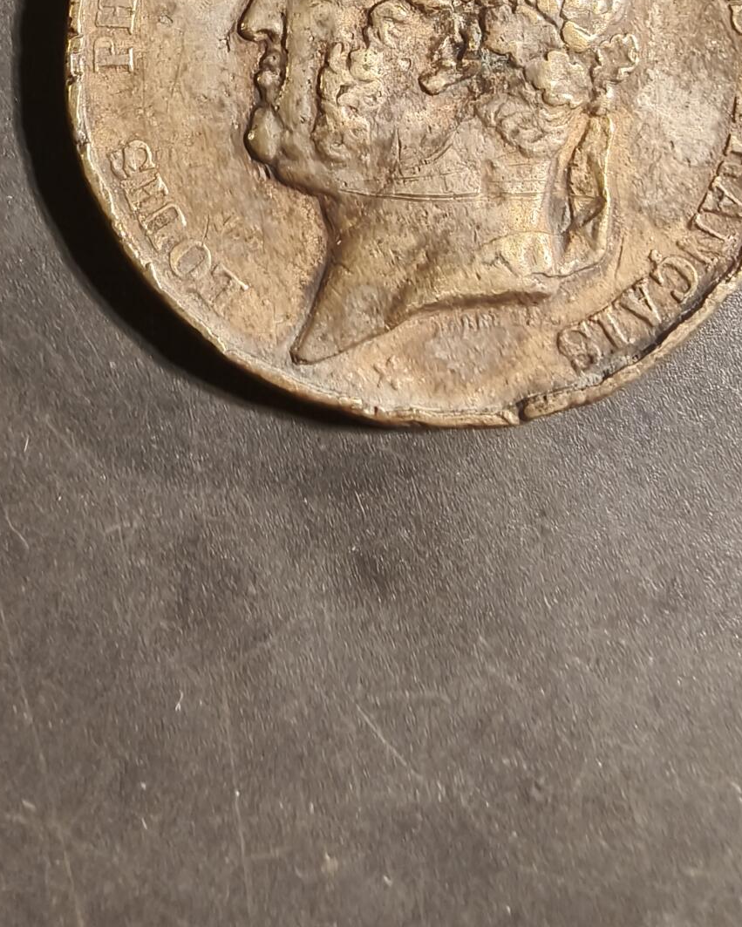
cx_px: 428
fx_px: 1043
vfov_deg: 46.2
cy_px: 233
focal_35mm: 38
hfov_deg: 39.1
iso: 250
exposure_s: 1/50
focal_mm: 2.32
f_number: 2
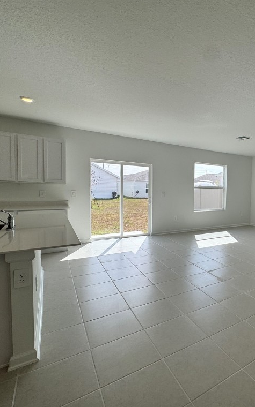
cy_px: 202
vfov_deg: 85.1
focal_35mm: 20
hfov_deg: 53.4
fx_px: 222
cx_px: 222
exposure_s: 1/561
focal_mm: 2.22
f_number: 2.2
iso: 40
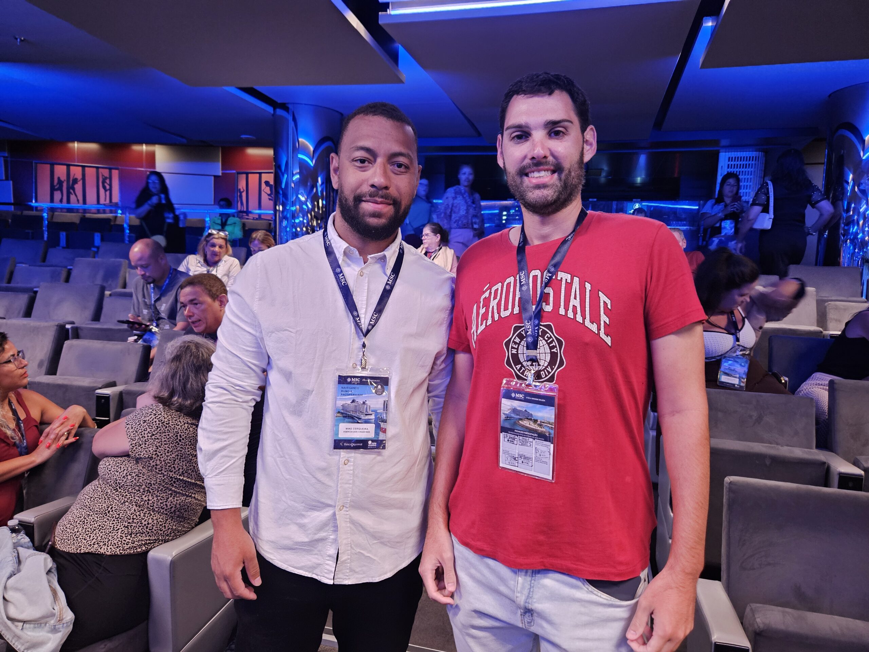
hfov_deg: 73.9
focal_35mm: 23
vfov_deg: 58.9
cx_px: 434
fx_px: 577
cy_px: 326
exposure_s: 1/25
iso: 640
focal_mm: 5.4
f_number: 1.8
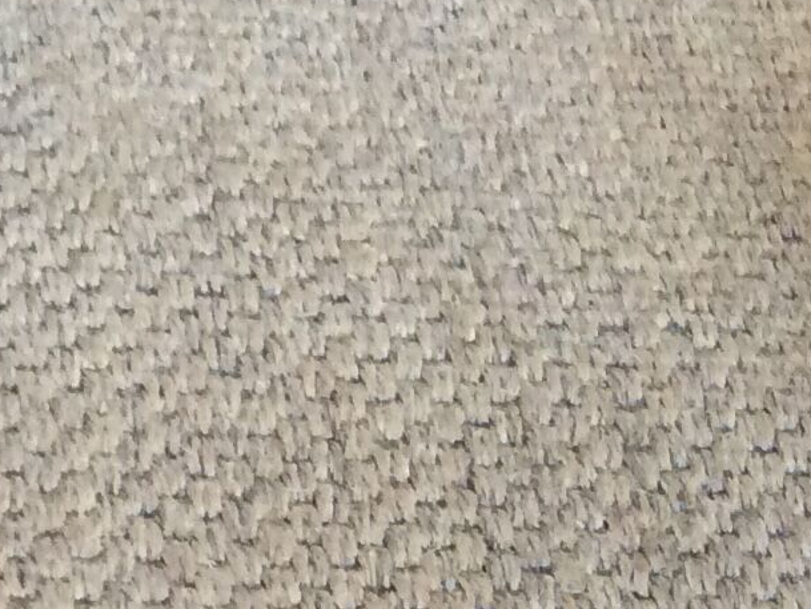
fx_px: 3187
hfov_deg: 13.8
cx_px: -336
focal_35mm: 136
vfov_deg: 10.1
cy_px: 1230
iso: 200
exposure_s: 1/25
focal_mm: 3.3
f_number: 2.4
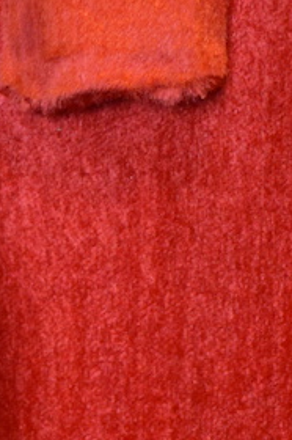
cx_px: -141
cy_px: 751
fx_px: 2159
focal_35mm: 177
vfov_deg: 11.0
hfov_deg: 7.6
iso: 1250
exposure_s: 1/60
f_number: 3.8
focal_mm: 22
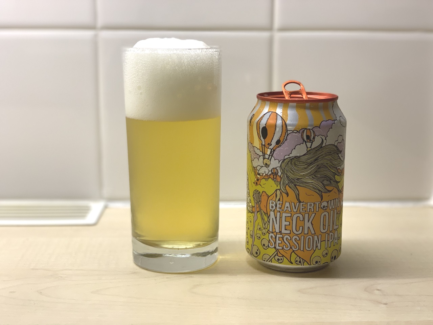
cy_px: 162
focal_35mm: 52
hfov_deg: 36.8
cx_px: 216
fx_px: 650
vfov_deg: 28.0
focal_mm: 6
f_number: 2.4
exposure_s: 1/100
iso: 100
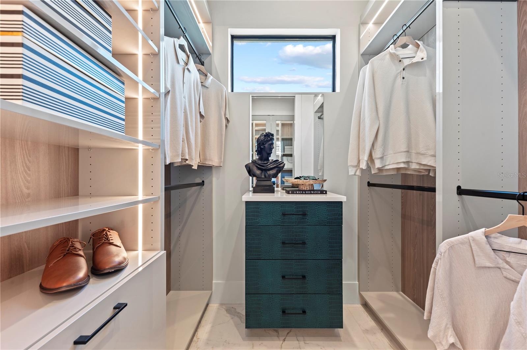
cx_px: 264
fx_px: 219
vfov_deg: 77.2
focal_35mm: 15
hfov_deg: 100.5
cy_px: 175
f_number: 9
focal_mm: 15
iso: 200
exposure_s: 1/1.25
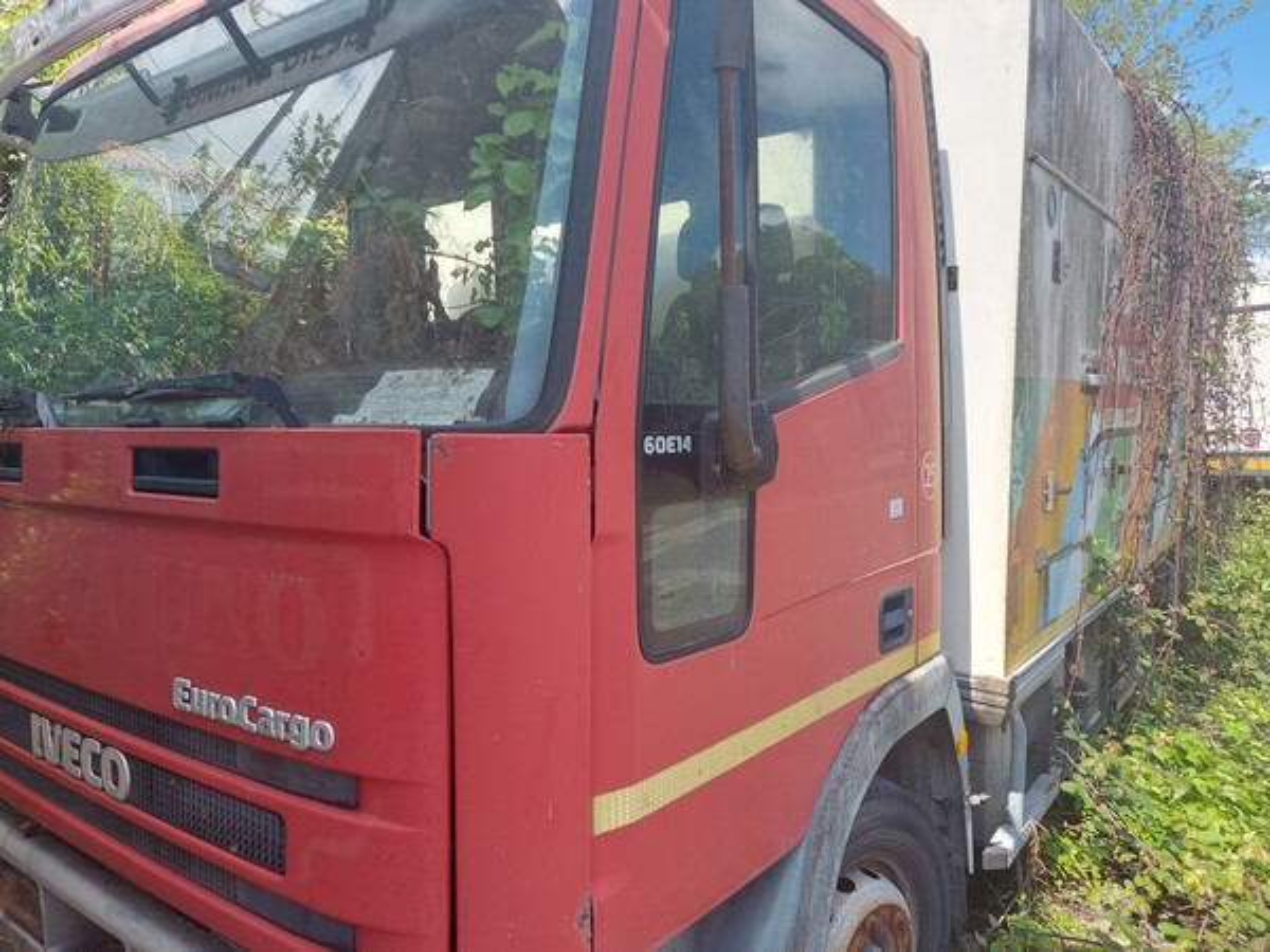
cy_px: 476
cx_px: 635
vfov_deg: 56.8
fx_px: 881
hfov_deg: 71.6
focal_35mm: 24
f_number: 1.8
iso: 32
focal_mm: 5.23
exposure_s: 1/284
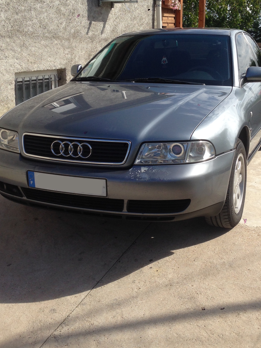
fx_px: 483
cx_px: 140
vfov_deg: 39.4
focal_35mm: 48
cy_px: 133
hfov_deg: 30.3
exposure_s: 1/1355
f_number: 2.4
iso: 50
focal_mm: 4.12
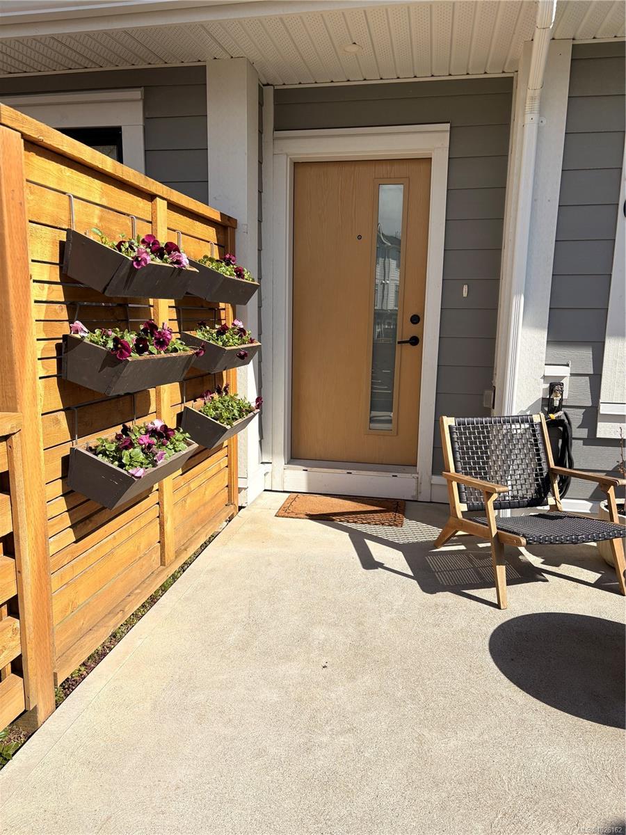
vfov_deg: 67.3
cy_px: 418
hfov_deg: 53.1
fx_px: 627
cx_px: 313
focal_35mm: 26
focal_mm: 5.96
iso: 50
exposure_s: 1/3831
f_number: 1.6
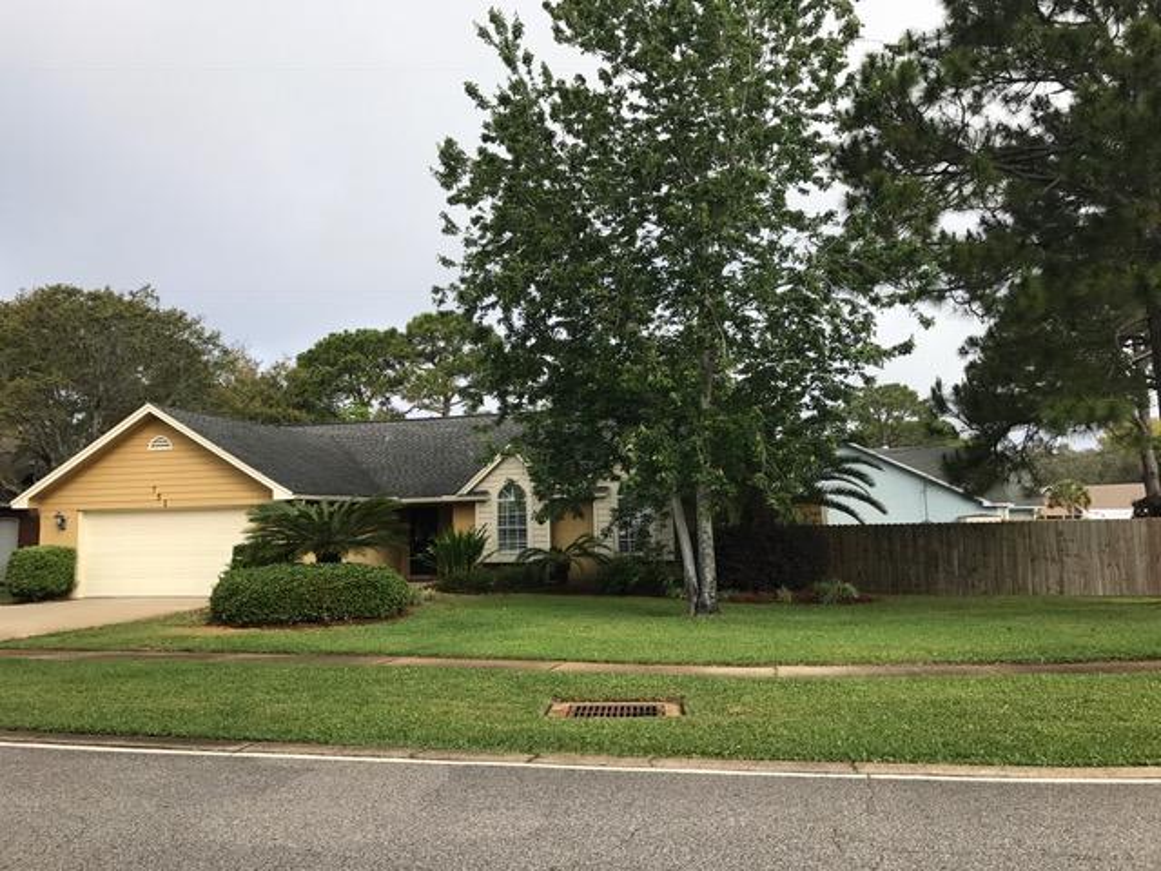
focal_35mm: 28
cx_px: 580
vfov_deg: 49.7
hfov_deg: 63.4
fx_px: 939
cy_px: 436
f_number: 1.8
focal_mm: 3.99
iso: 20
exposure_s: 1/1429
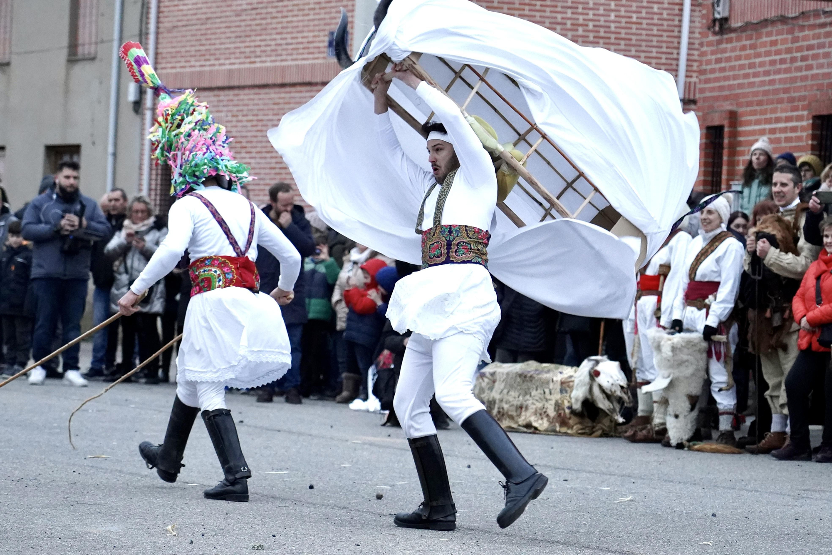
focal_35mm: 153
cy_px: 278
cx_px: 416
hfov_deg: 13.4
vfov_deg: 9.0
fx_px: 3535
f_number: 4
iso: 6400
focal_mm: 102
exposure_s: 1/640
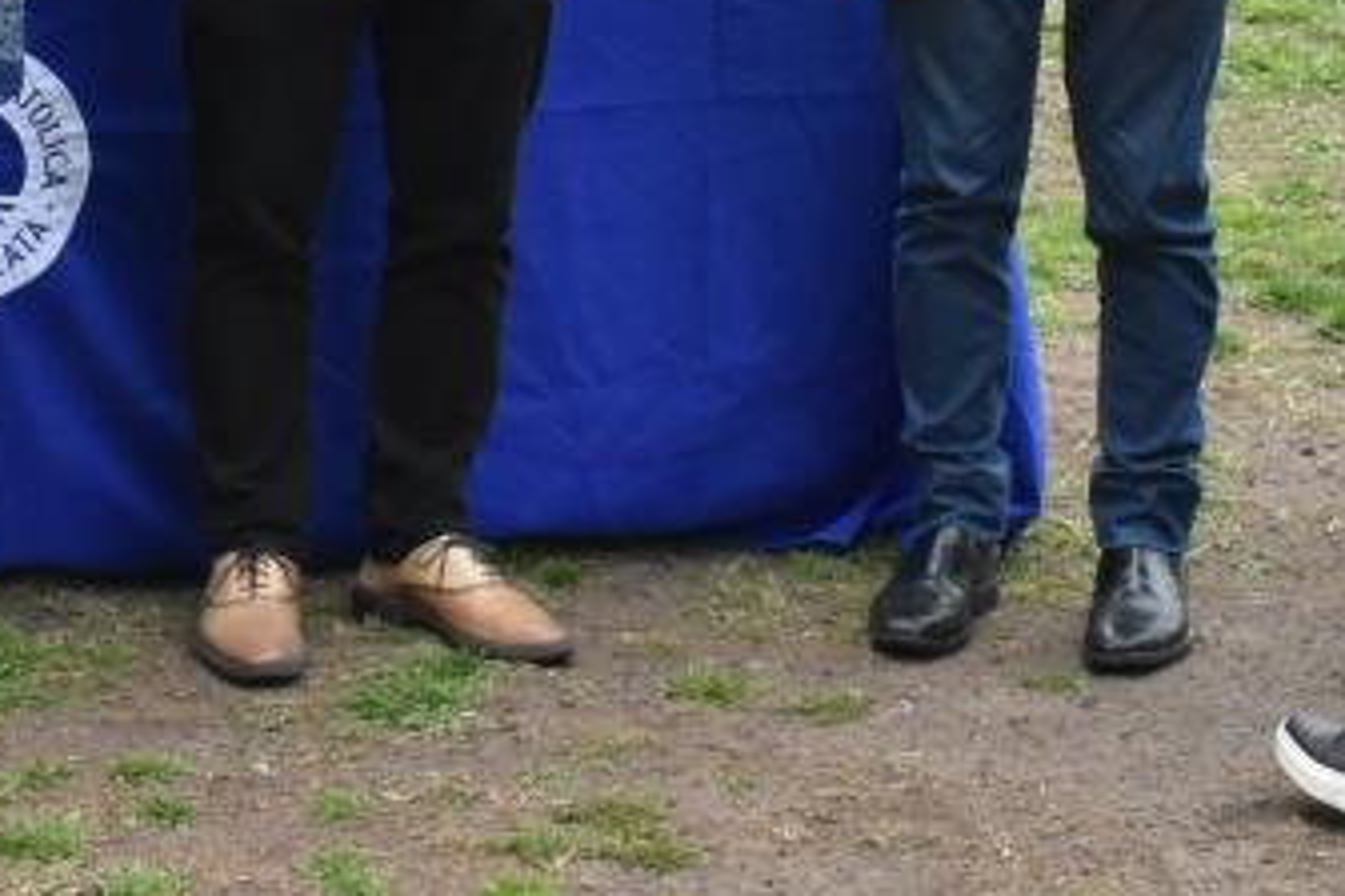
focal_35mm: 137
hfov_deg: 15.0
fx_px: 5118
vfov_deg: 9.8
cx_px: 773
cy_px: -358
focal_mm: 30
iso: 2000
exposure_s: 1/320
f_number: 9
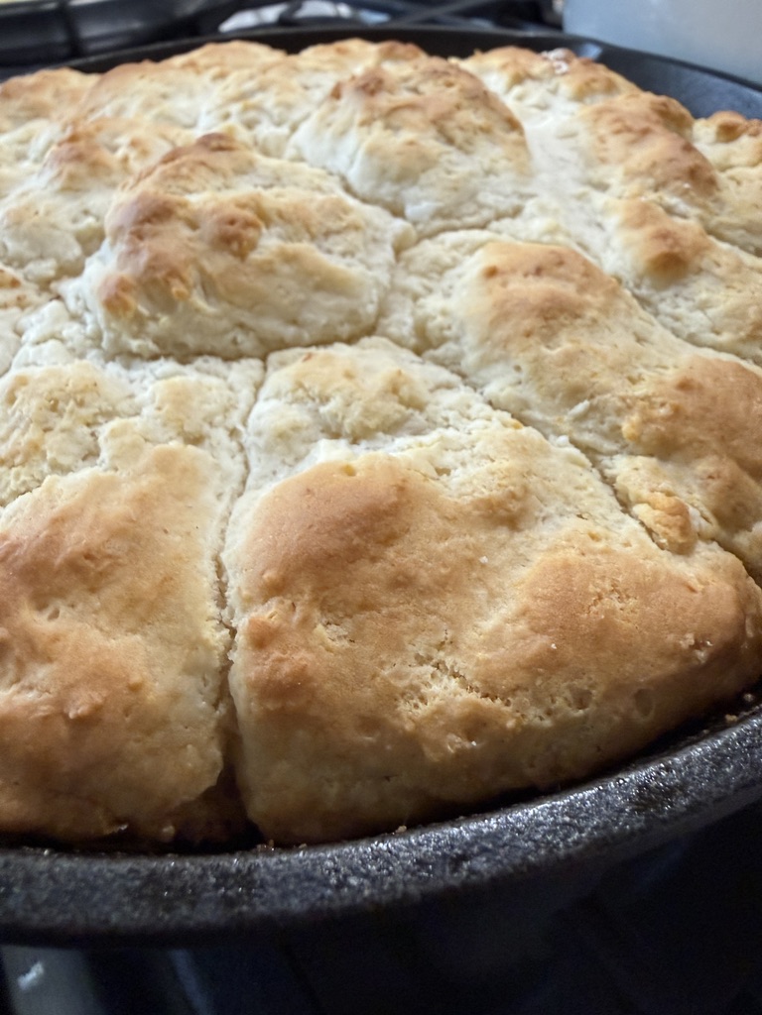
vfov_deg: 71.6
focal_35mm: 24
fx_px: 704
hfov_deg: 56.8
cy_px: 508
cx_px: 381
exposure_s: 1/60
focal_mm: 2.22
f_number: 2.2
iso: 320
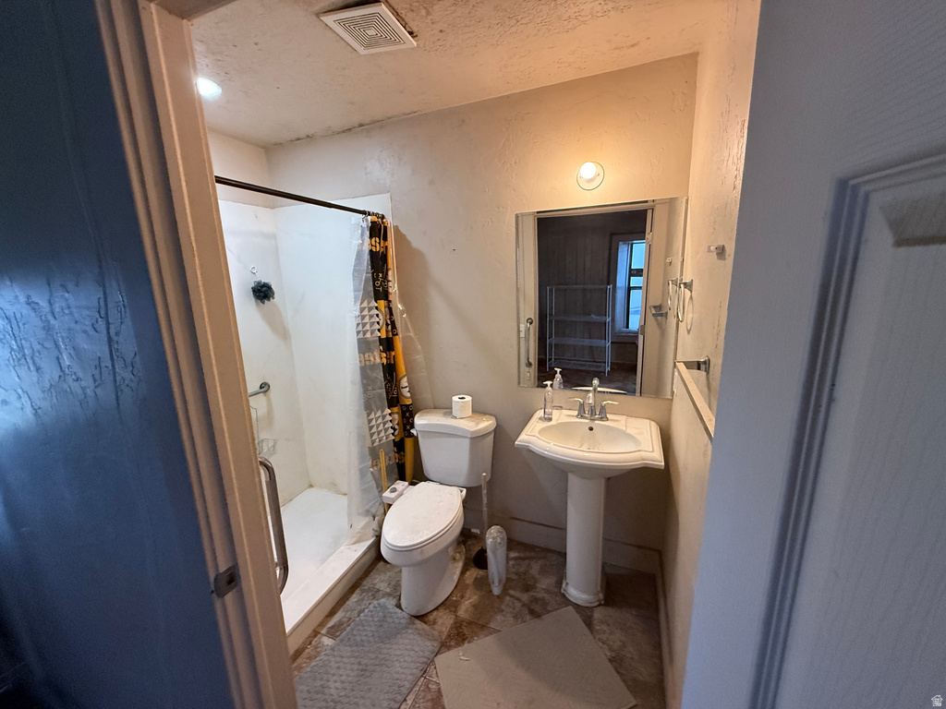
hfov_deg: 102.1
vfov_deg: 85.7
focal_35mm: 14
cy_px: 354
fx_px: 383
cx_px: 473
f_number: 2.2
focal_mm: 2.22
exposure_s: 1/120
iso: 640
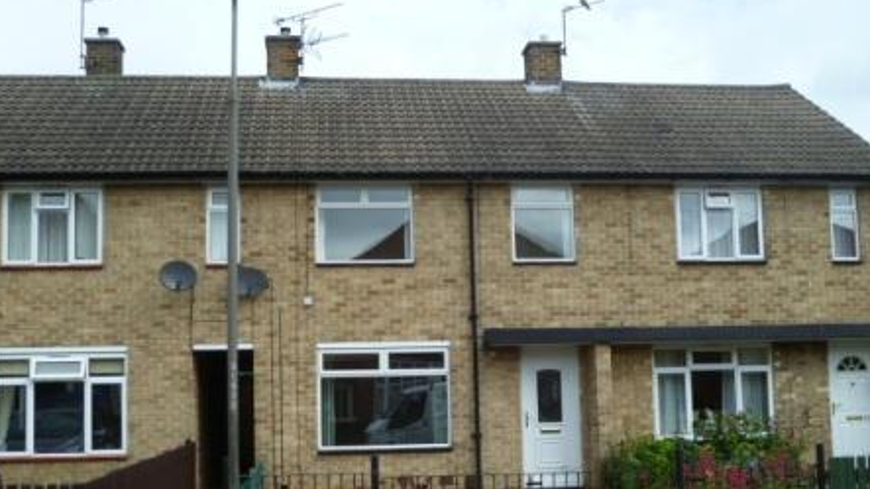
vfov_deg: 27.6
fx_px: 992
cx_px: 432
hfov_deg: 47.4
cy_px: 320
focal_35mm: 43
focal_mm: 7
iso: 80
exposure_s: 1/640
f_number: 3.2
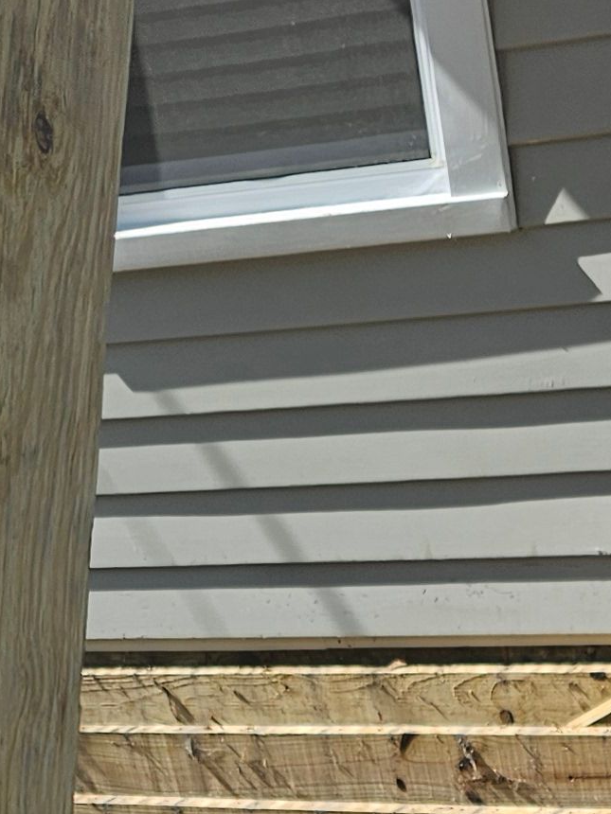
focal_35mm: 107
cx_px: 765
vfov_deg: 15.5
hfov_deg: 13.4
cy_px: 1513
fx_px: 2518
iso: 10
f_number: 1.7
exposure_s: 1/357
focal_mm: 6.3
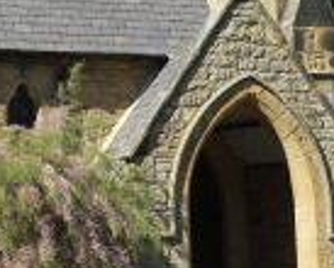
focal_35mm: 96
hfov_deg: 18.8
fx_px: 950
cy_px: 118
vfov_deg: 16.1
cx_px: -71
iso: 400
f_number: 7.1
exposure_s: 1/450
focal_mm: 23
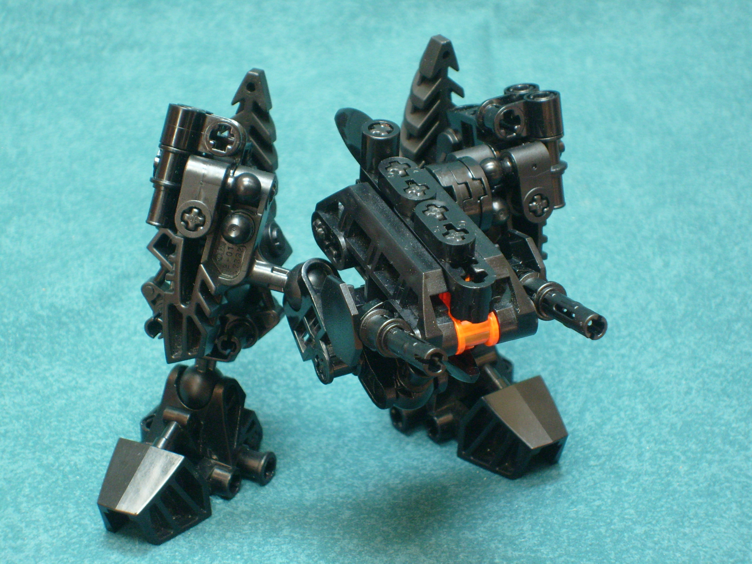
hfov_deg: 18.5
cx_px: 376
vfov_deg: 14.0
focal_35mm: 106
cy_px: 282
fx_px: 2303
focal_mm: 17.4
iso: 200
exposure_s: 1/4
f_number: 4.9
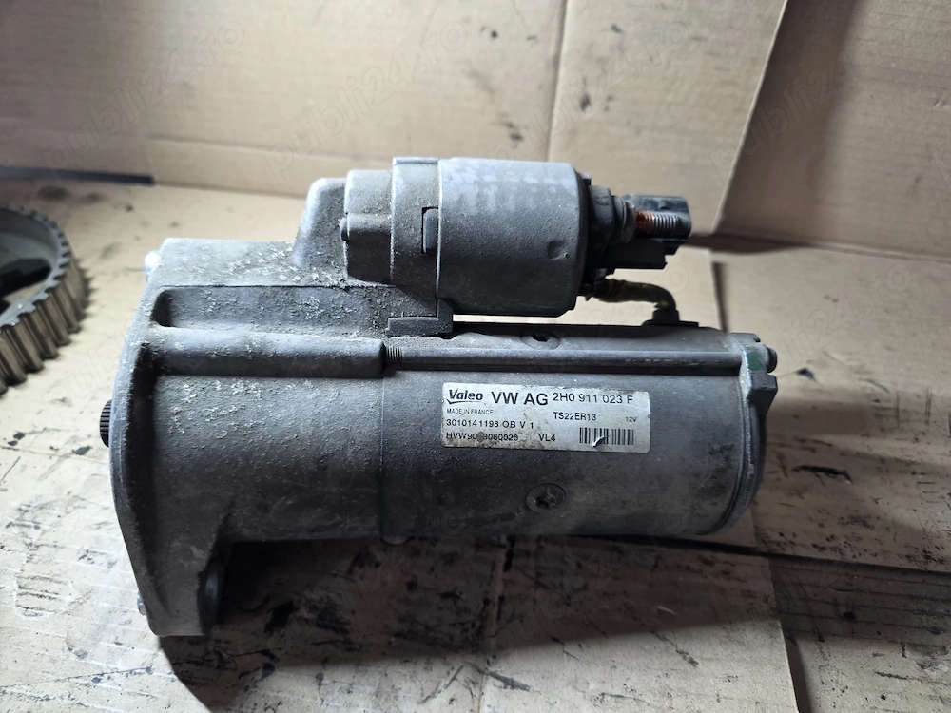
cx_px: 476
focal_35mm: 23
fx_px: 632
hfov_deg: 73.9
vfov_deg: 58.9
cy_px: 356
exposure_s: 1/55.8
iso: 160
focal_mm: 6.3
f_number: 1.7
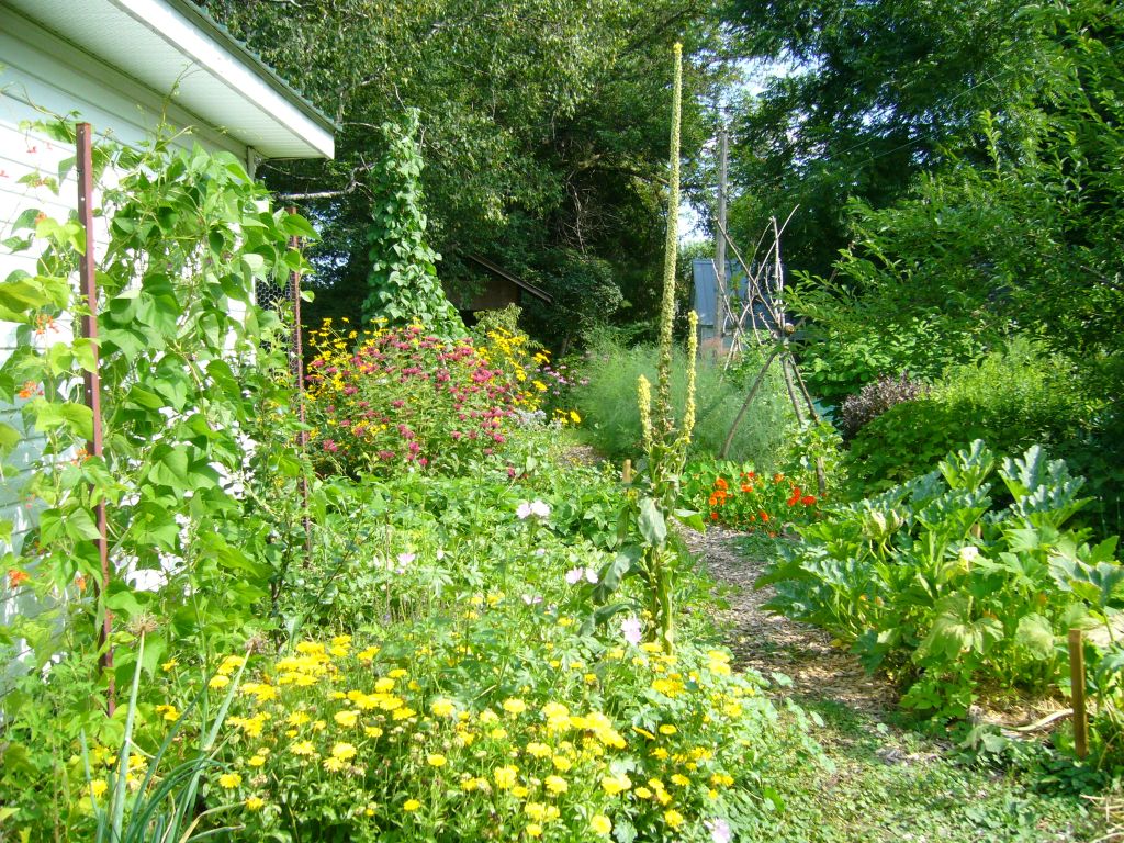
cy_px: 422
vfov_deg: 40.7
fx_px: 1136
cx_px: 562
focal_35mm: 35
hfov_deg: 52.6
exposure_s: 1/400
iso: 100
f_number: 2.8
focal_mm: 5.8
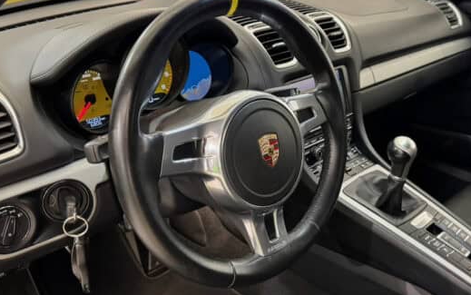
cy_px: 148
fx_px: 501
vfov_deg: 32.8
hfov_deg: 49.8
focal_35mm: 39
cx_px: 299
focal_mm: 6.8
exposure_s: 1/33
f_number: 1.8
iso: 640
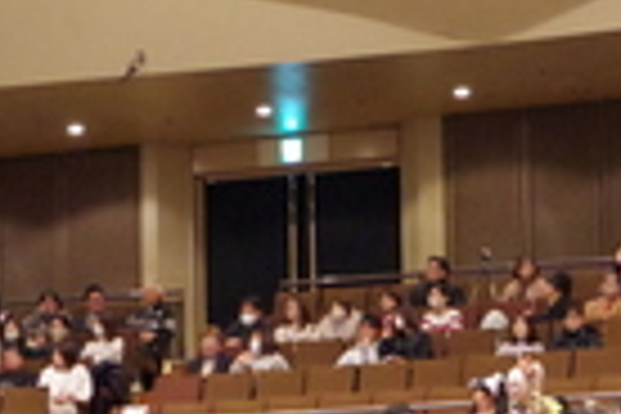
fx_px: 3363
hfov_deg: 10.5
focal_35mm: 195
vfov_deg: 6.9
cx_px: 333
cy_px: 610
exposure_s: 1/60
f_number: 5
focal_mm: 28
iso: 3200
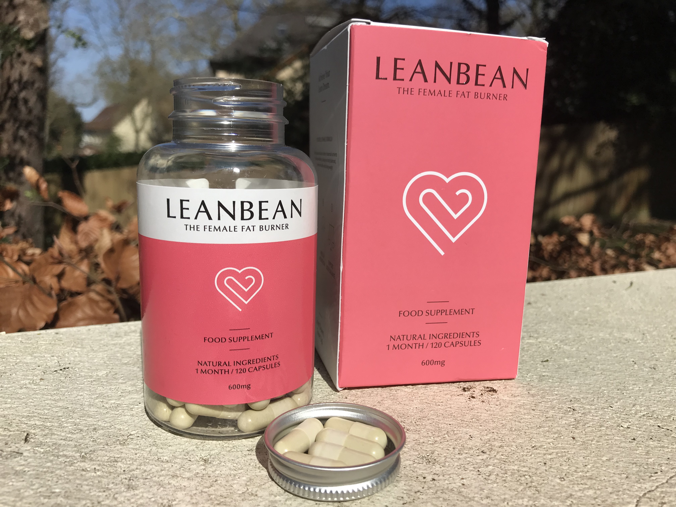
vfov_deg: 49.7
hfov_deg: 63.4
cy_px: 254
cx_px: 338
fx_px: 547
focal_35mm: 28
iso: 20
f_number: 1.8
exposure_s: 1/4808
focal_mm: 3.99
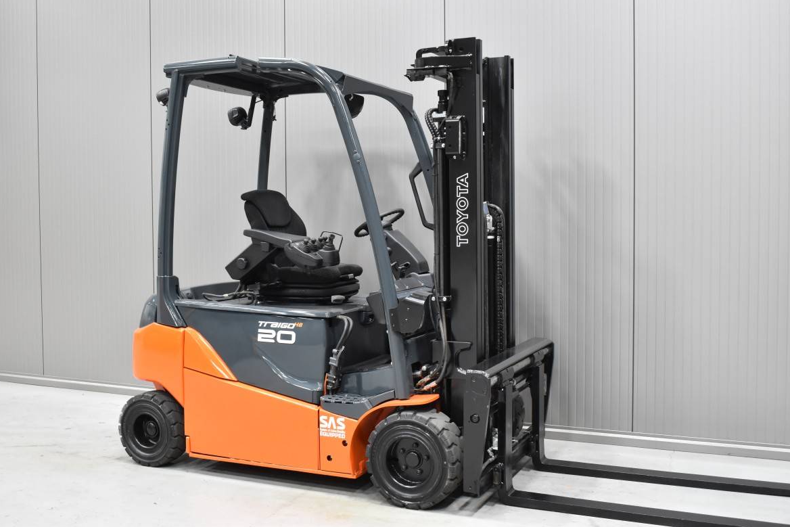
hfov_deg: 50.1
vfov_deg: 34.6
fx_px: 845
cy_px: 258
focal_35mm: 39
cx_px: 396
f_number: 5.6
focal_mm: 25
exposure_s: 1/20
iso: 1600
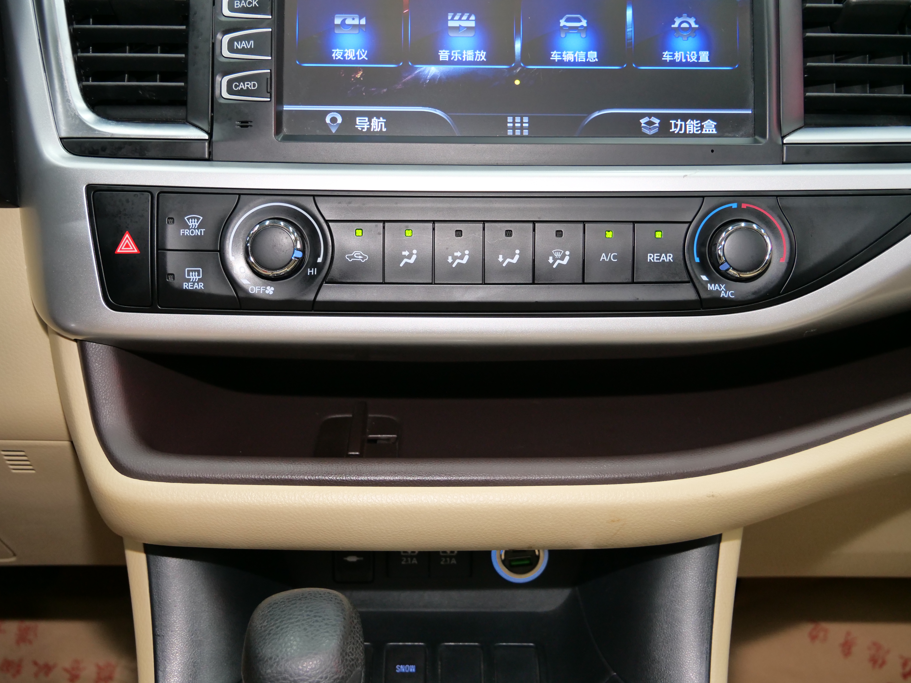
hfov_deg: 42.9
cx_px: 456
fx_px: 1158
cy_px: 342
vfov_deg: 32.9
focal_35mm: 44
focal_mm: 22
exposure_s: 1/20
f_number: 4.2
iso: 800
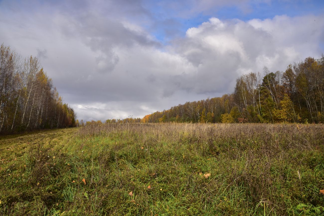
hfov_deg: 58.7
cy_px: 108
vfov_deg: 41.1
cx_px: 162
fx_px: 288
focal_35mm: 32
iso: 125
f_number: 14
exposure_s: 1/100
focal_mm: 32
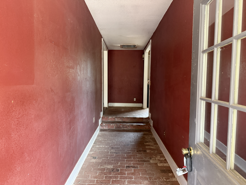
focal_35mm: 24
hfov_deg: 71.6
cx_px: 123
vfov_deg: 56.8
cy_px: 92
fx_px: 171
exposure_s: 1/60
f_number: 1.78
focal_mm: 6.76
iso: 800
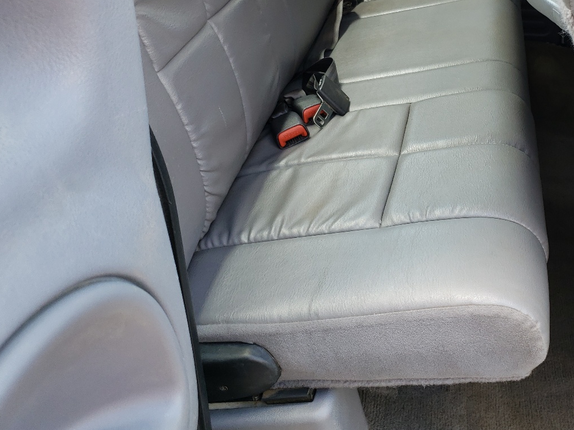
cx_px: 429
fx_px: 680
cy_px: 102
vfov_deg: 34.3
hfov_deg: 44.3
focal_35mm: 41
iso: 50
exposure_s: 1/172
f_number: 1.5
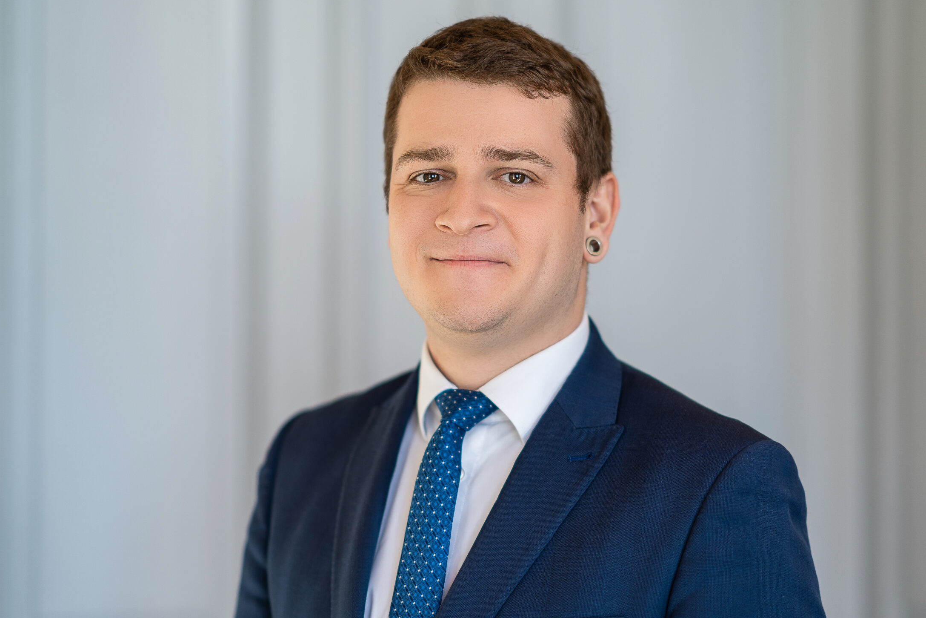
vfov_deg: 13.7
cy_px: 307
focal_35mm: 100
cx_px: 504
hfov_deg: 20.4
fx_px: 2572
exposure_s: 1/500
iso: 100
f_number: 1.4
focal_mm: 85
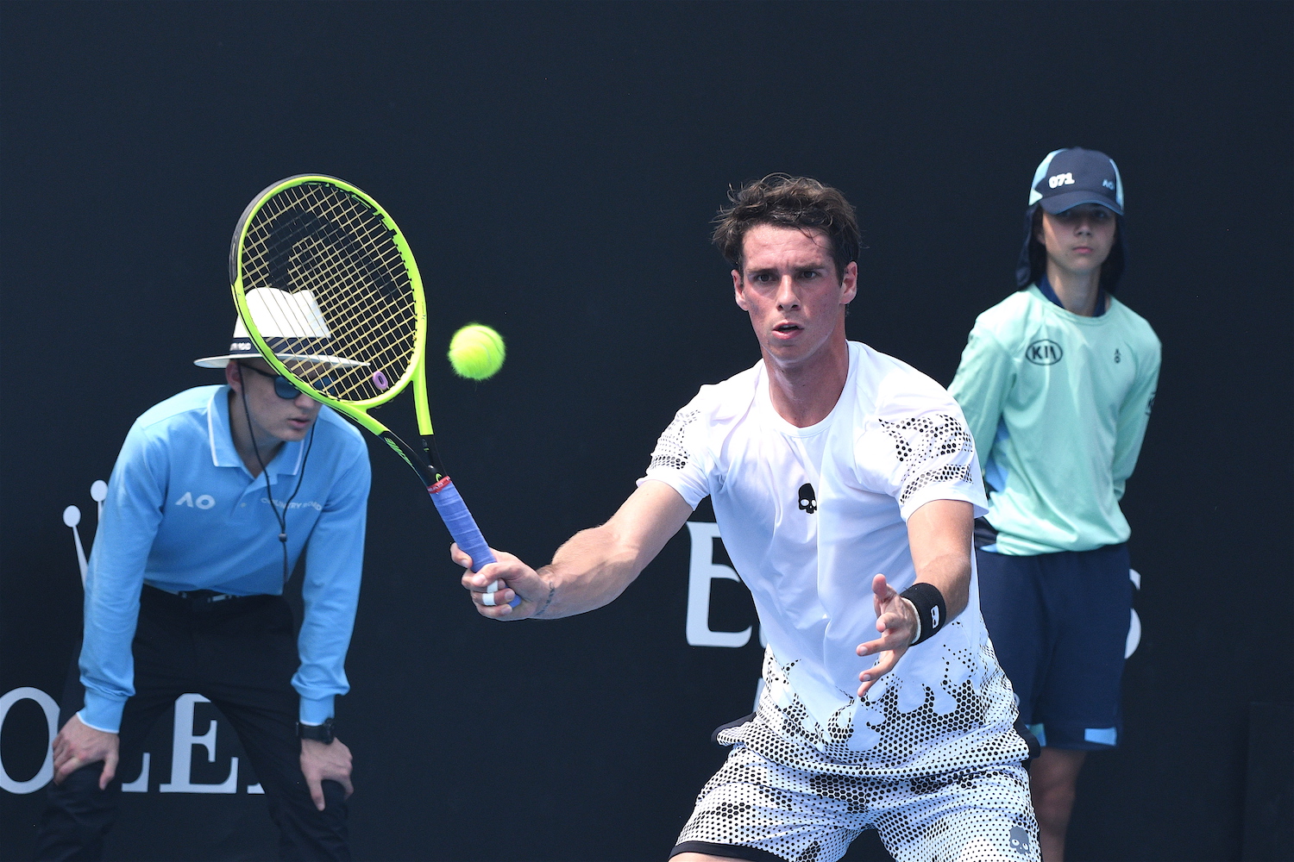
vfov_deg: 4.6
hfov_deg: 6.9
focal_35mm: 300
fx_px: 10782
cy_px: 431
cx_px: 647
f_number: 9
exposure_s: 1/1600
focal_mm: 200
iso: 1000
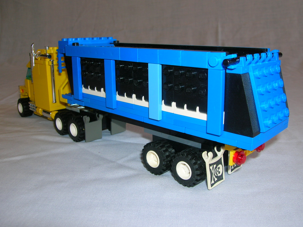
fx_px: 298
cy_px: 114
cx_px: 152
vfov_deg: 41.8
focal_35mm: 34
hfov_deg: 54.0
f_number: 4.9
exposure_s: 1/60.1
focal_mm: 5.7
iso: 50
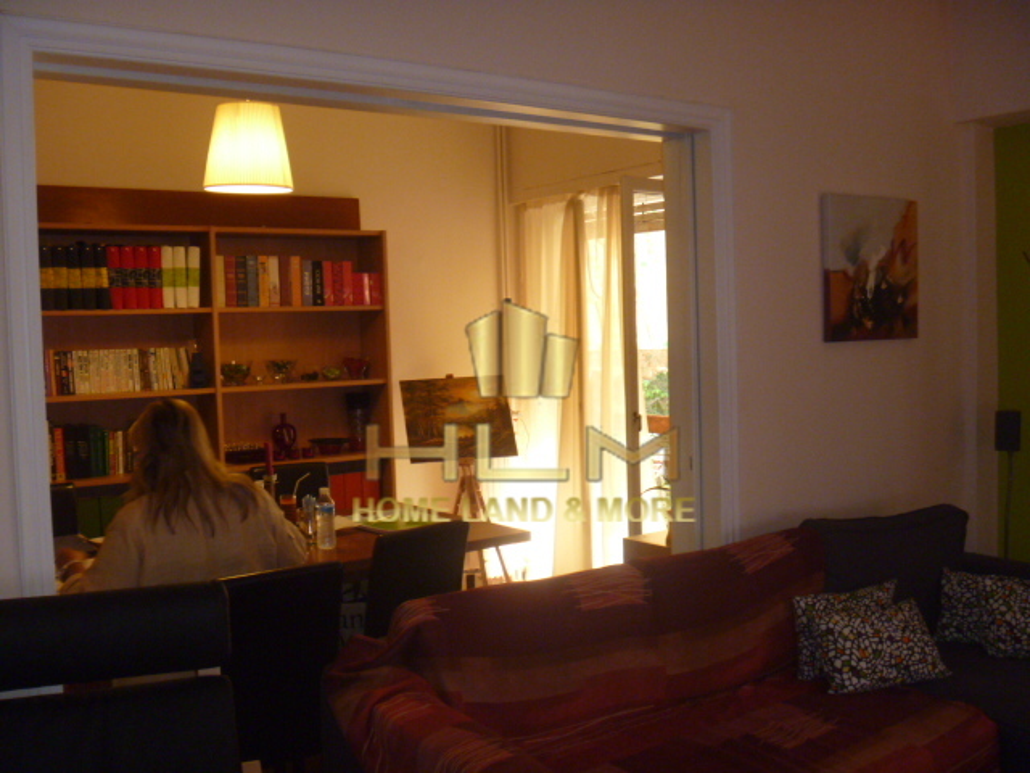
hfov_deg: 52.6
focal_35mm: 35
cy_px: 386
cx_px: 515
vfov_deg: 40.7
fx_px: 1041
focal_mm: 6.3
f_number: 3.5
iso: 250
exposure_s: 1/30
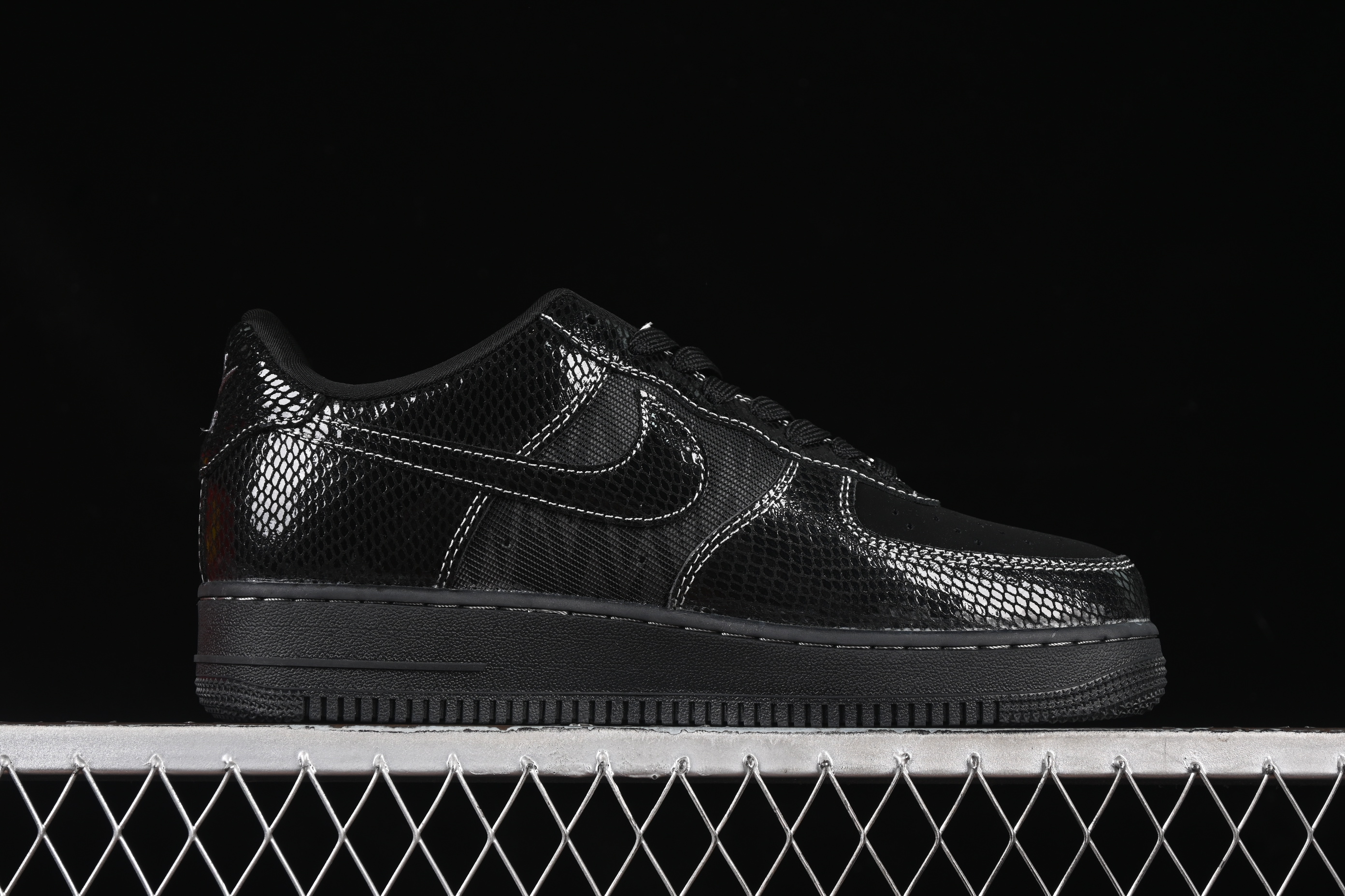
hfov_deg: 27.0
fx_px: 2802
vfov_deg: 18.2
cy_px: 448
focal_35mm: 75
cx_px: 672
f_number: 6.3
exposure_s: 1/60
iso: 160
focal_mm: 50
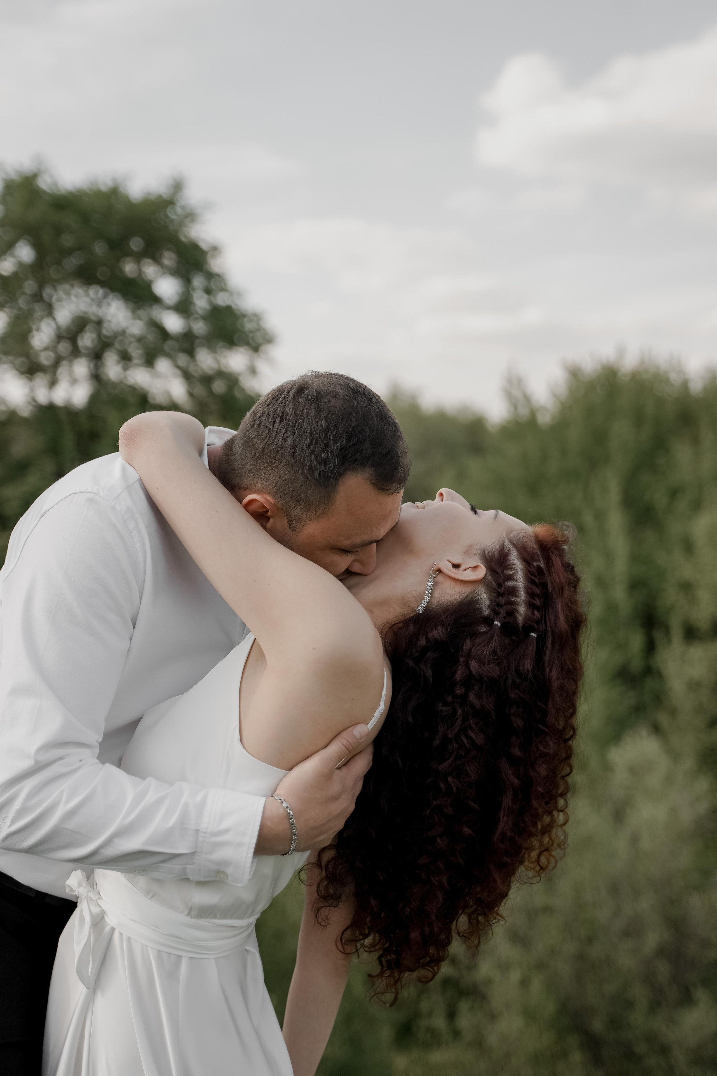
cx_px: 358
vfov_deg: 40.3
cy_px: 538
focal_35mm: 49
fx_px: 1464
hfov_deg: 27.5
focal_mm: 49
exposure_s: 1/1600
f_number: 2.8
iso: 160
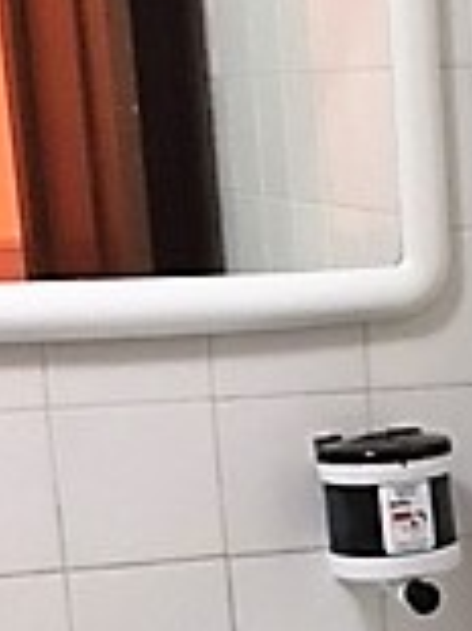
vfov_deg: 15.8
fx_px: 2185
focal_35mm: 120
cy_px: 765
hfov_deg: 11.7
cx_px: 761
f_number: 2.2
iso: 320
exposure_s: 1/17
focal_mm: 4.15
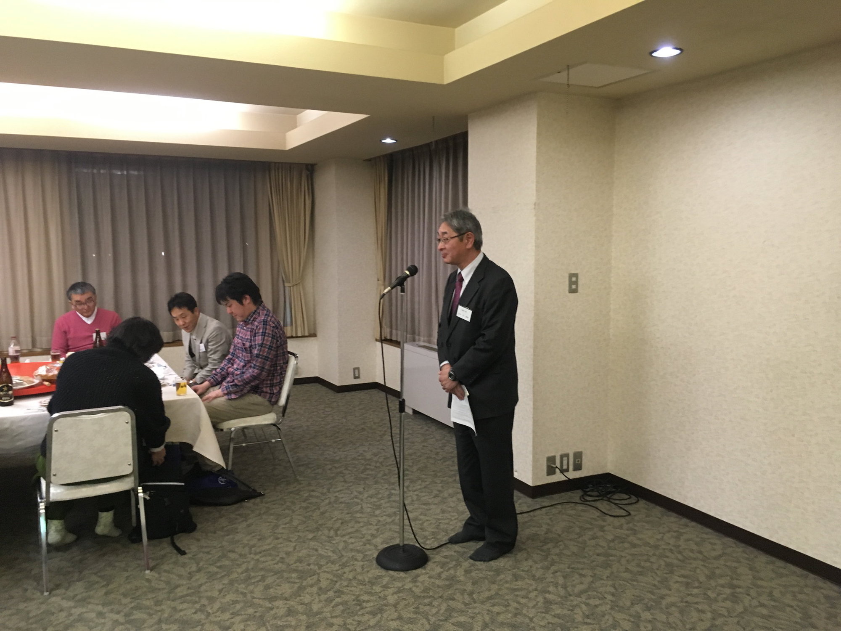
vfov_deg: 48.2
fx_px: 705
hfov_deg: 61.7
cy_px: 316
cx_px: 420
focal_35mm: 29
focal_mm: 4.15
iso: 200
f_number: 2.2
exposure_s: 1/33
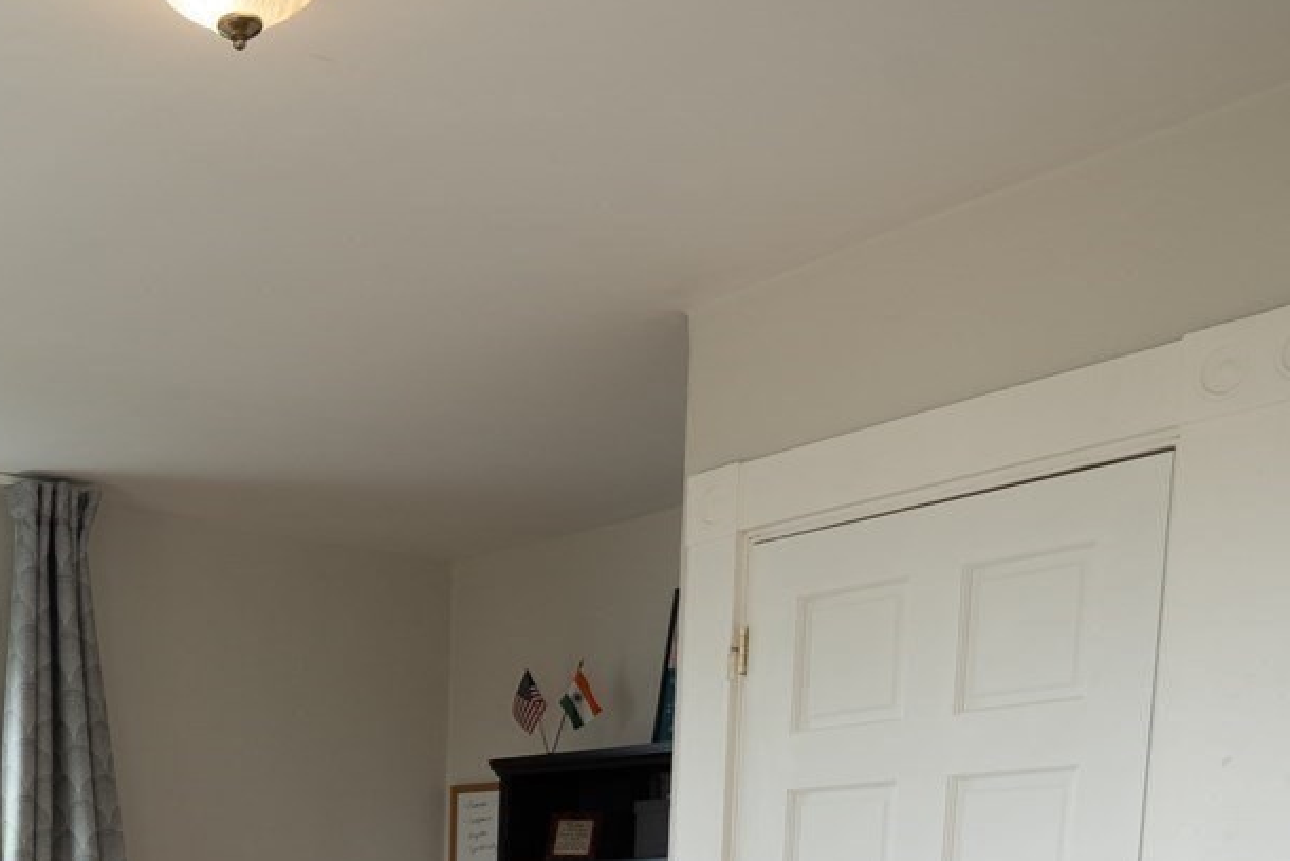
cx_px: 207
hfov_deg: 39.7
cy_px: 1251
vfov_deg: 23.6
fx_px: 1684
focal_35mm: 47
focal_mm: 14
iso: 100
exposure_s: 1/25
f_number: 6.3
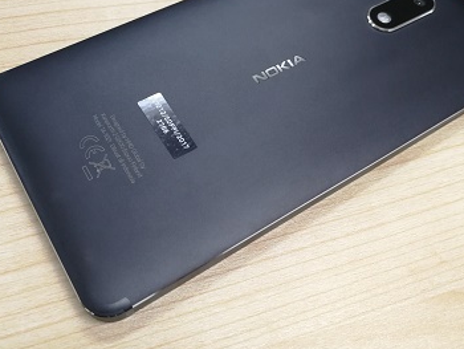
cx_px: 240
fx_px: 496
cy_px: 139
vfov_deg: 38.5
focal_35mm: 37
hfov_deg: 50.1
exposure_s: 1/33.3
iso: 320
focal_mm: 3.95
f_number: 2.2
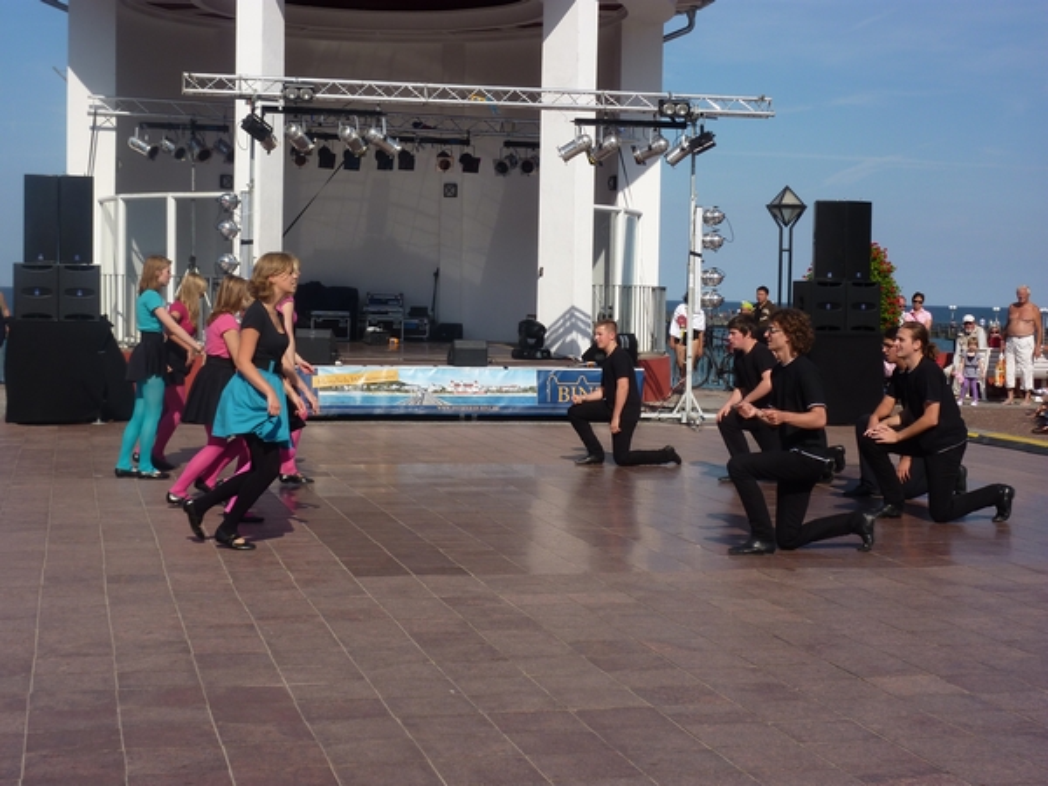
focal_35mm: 63
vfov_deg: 23.3
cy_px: 393
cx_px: 524
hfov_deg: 30.7
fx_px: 1907
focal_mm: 10.3
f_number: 5.6
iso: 80
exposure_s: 1/500
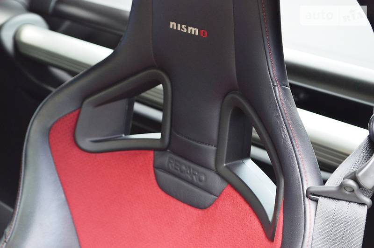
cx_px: 187
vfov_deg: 18.9
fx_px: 747
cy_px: 124
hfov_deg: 28.1
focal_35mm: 72
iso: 800
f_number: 6.3
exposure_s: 1/60
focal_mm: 48
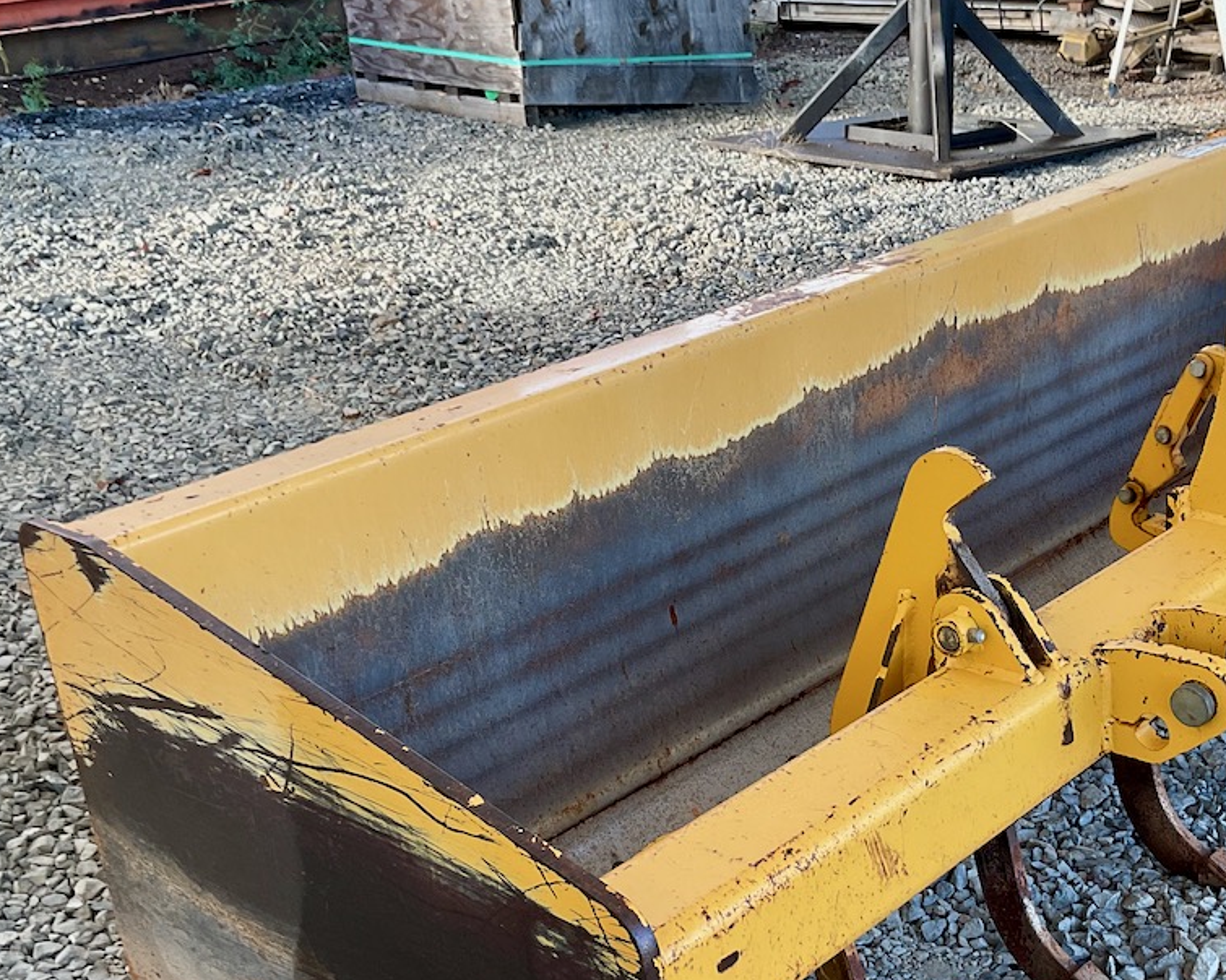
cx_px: 849
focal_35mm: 48
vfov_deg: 31.1
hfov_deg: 38.2
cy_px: 688
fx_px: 1742
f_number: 1.8
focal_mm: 3
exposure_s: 1/120
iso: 32
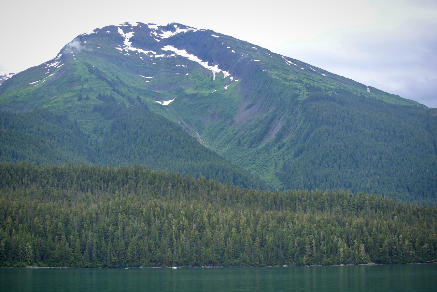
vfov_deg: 19.5
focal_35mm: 70
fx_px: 850
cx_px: 218
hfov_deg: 28.8
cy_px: 146
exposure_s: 1/160
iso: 100
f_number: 6.3
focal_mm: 70
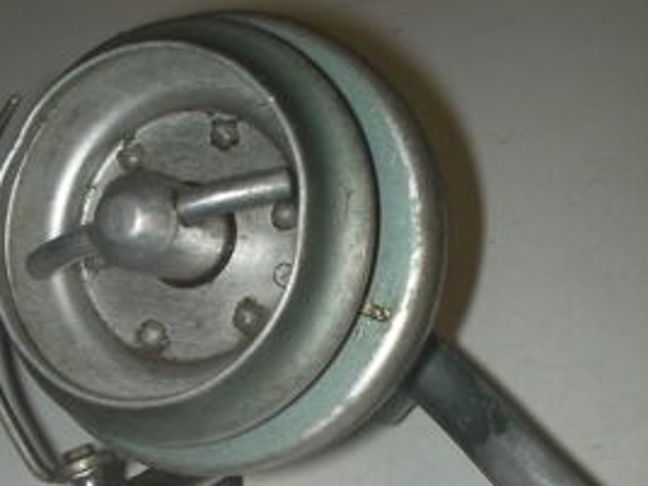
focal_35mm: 68
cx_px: 273
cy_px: 389
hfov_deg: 28.5
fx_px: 1273
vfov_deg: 21.3
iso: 200
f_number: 5.6
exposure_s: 1/30
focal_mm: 6.3
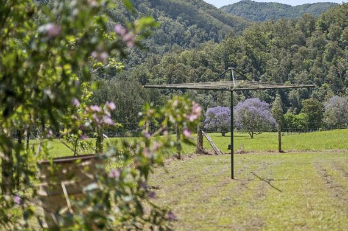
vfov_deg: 27.5
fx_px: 473
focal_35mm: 49
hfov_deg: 39.7
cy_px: 108
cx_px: 241
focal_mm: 35
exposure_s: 1/2500
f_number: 1.4
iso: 200
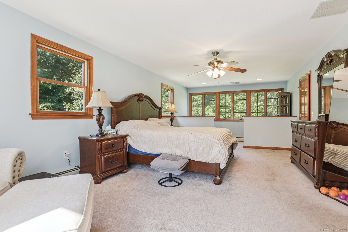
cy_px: 116
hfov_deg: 93.3
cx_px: 174
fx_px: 164
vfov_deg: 70.4
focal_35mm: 17
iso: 400
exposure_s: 1/20
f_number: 11
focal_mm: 17
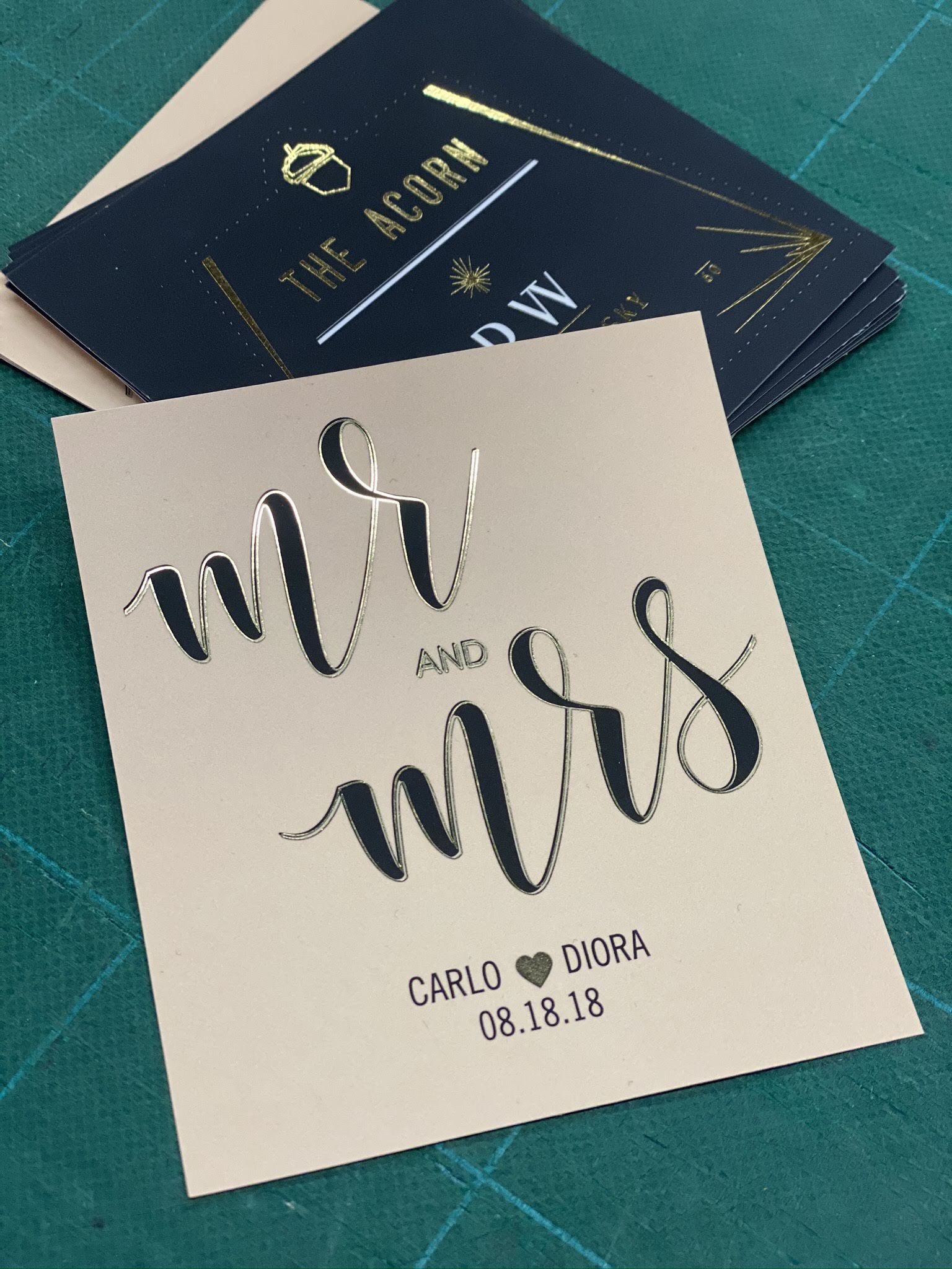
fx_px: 1907
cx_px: 476
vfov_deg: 36.8
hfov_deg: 28.0
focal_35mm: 52
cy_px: 634
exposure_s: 1/120
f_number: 2
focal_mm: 6
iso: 125
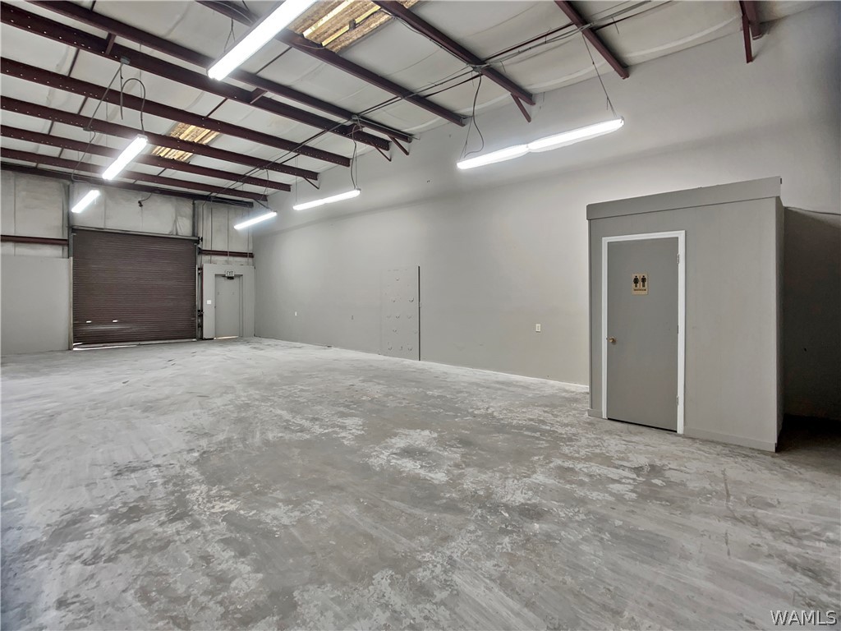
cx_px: 420
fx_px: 632
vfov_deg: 53.1
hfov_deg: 67.3
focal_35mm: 26
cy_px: 316
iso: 80
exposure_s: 1/60
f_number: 1.5
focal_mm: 5.7
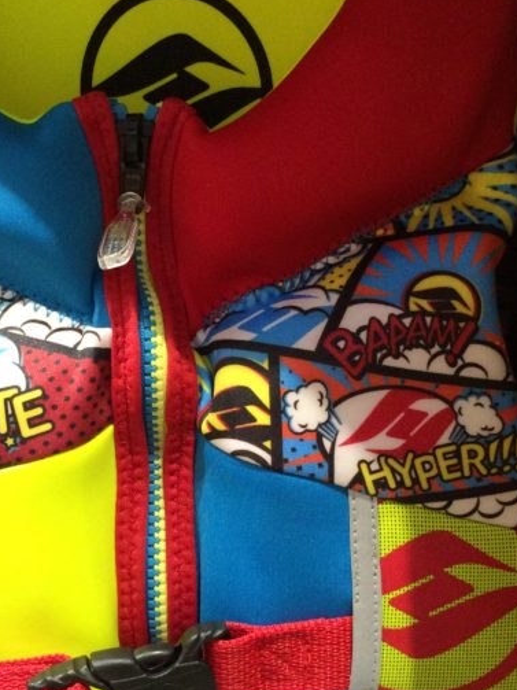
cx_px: 185
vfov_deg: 32.6
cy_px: 399
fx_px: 1175
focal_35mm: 59
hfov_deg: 24.7
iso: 200
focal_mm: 4.15
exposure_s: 1/33
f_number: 2.2
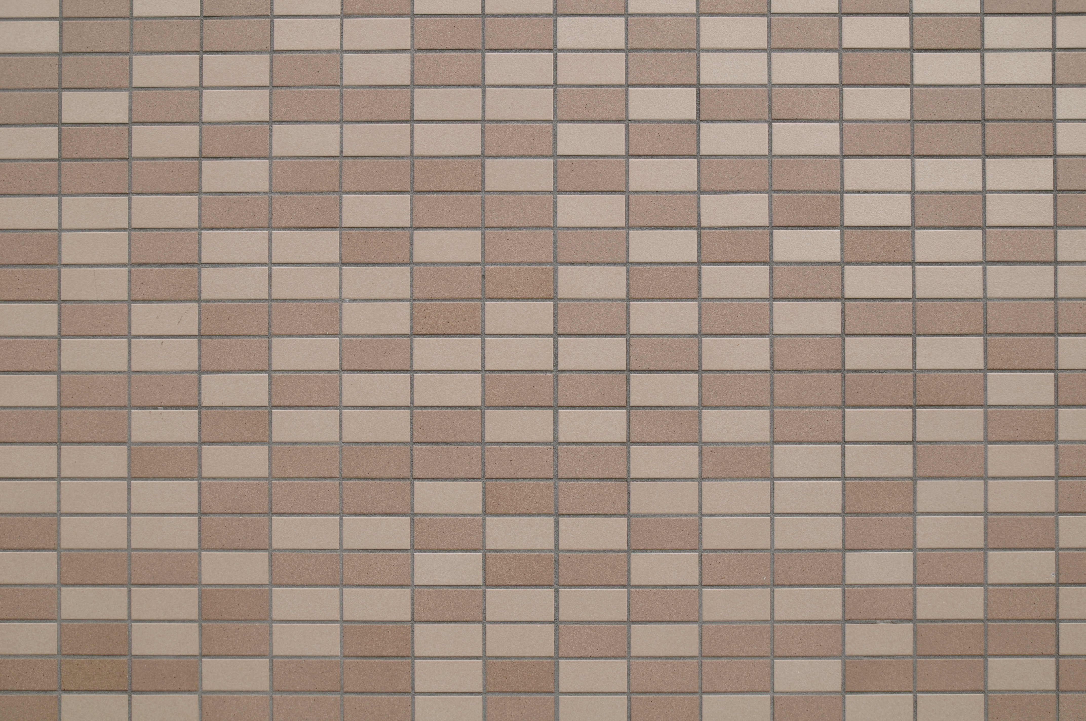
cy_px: 360
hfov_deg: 53.2
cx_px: 543
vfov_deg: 36.8
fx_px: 1085
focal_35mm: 36
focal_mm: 24
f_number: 5.6
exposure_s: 1/320
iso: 200
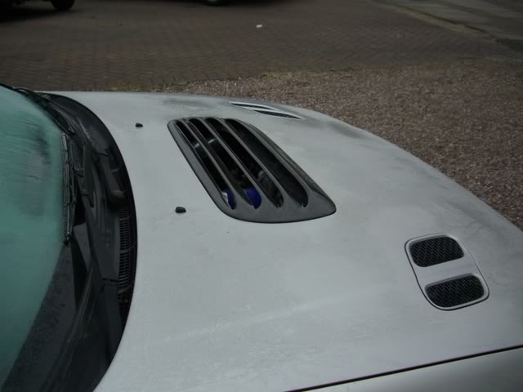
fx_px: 574
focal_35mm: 38
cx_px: 262
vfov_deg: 37.7
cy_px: 196
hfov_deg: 49.0
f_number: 2.8
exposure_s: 1/160
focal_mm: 7.9
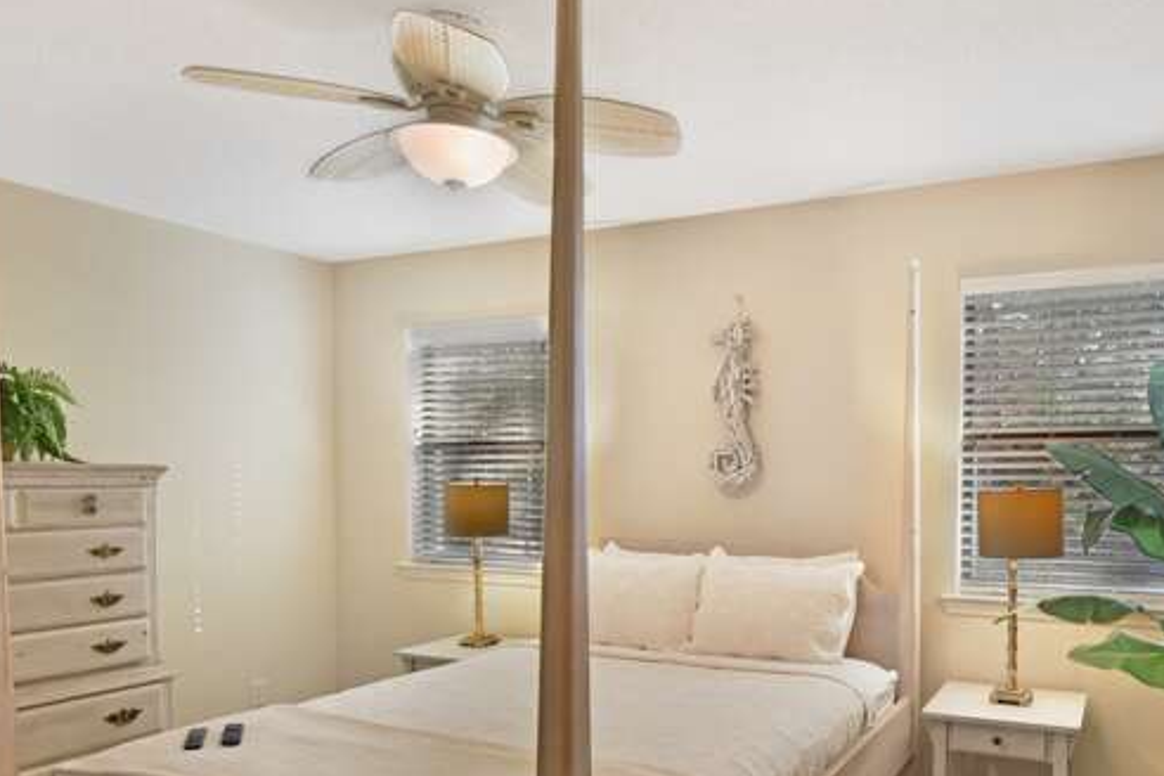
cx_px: 733
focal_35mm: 26
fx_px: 834
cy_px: 480
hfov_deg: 68.7
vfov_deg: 49.5
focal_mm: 11
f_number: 6.3
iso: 400
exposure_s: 1/3
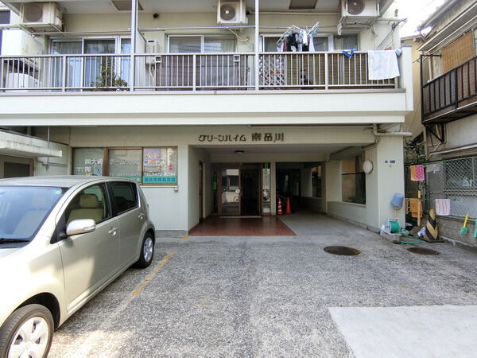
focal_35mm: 19
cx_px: 238
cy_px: 179
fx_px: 262
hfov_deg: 84.7
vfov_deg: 68.7
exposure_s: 1/200
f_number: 2.7
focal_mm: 4.06
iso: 80
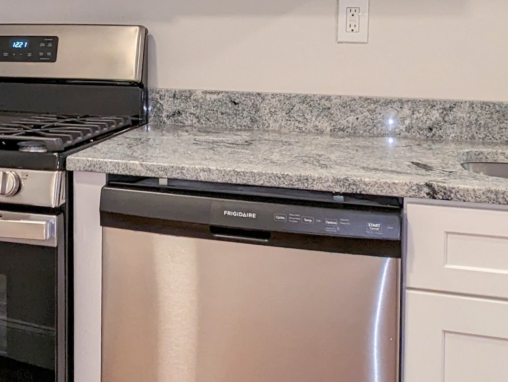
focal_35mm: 51
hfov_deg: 36.2
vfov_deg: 27.6
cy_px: 36
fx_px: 750
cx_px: 102
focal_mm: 2.35
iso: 132
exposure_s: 1/60
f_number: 2.2
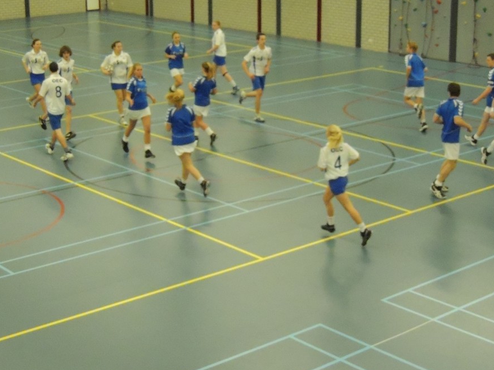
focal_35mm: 70
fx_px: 999
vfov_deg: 21.0
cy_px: 159
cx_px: 231
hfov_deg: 27.8
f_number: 3.7
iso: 3200
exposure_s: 1/320
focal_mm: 10.7
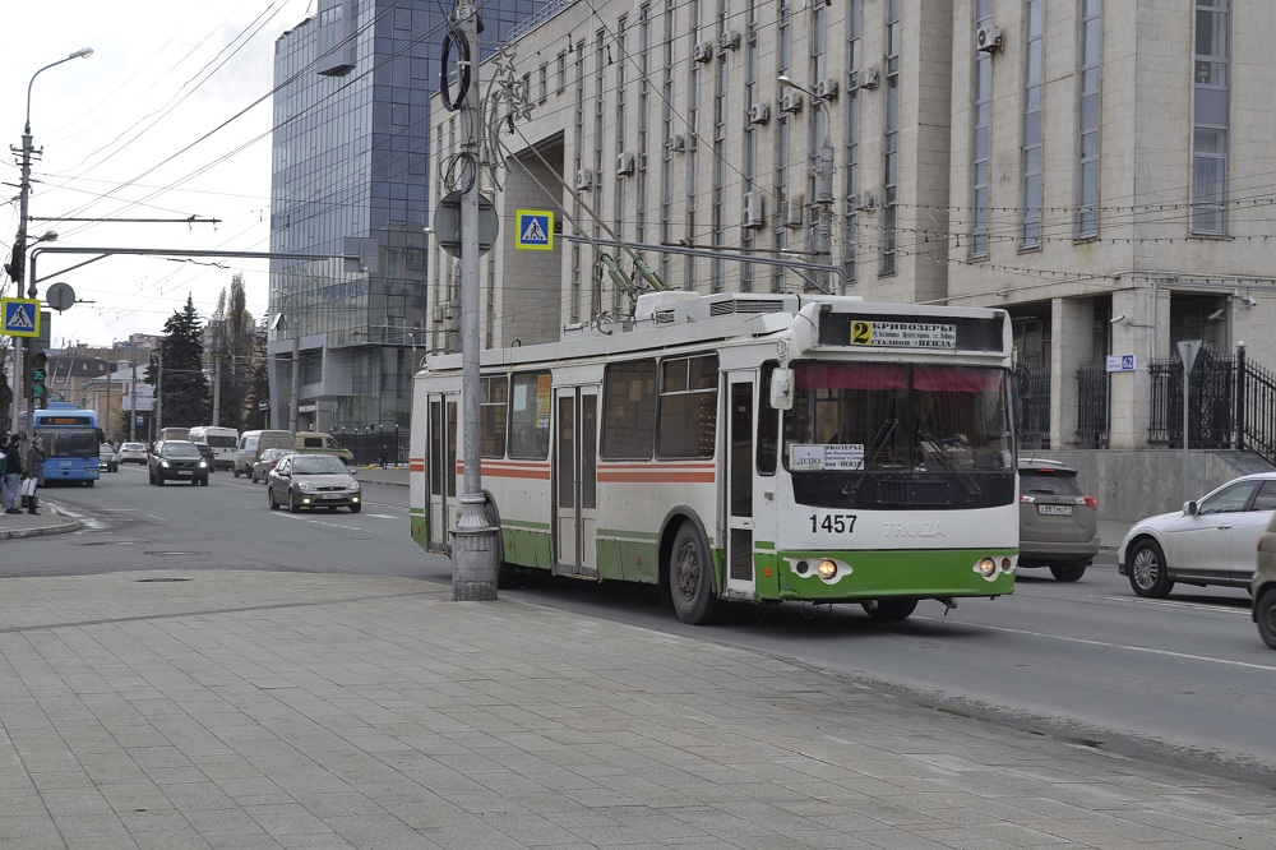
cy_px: 425
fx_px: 2020
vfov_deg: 23.8
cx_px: 638
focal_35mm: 57
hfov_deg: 35.1
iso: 100
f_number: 7.1
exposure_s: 1/200
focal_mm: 38
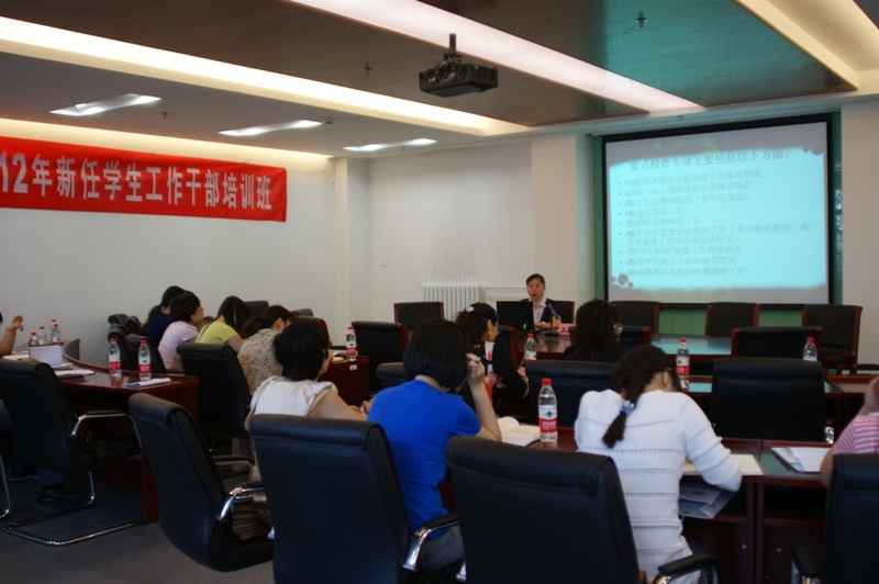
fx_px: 878
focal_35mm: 36
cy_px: 292
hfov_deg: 53.2
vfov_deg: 36.8
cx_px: 440
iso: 200
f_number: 3.5
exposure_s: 1/40
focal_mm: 24
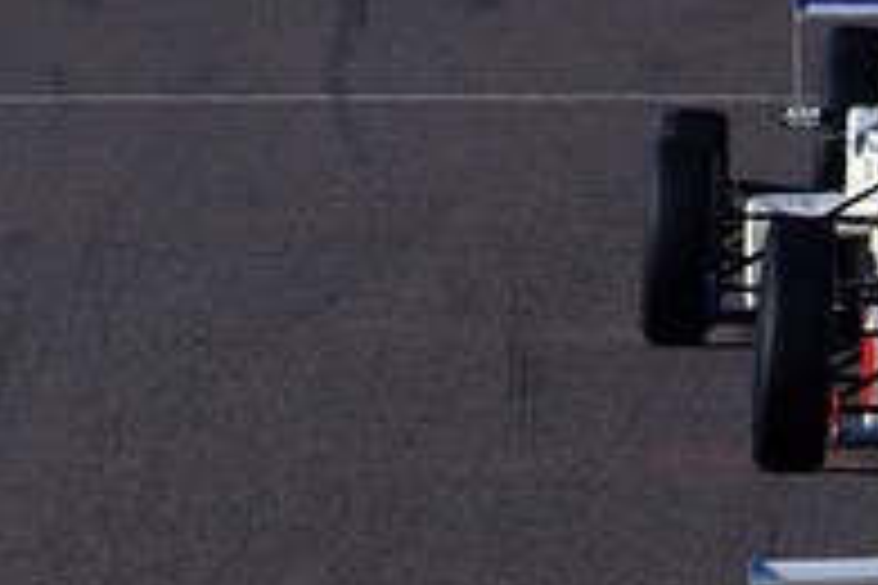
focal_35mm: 1662
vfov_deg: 0.8
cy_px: 99
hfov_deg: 1.2
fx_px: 40531
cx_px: 1112
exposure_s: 1/500
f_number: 8
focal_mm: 300
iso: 100
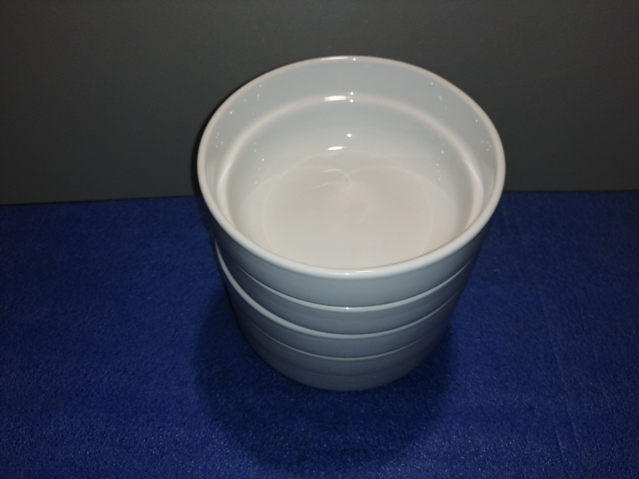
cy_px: 240
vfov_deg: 51.4
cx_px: 320
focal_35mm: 27
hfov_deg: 65.3
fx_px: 498
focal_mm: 3.88
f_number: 1.8
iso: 100
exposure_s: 1/120
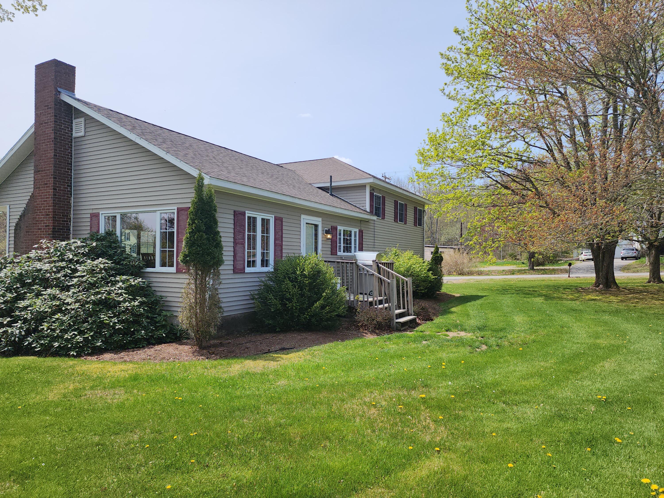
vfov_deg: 58.9
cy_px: 249
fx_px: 441
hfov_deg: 73.9
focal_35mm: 23
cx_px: 332
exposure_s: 1/1212
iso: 12
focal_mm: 6.4
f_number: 1.8
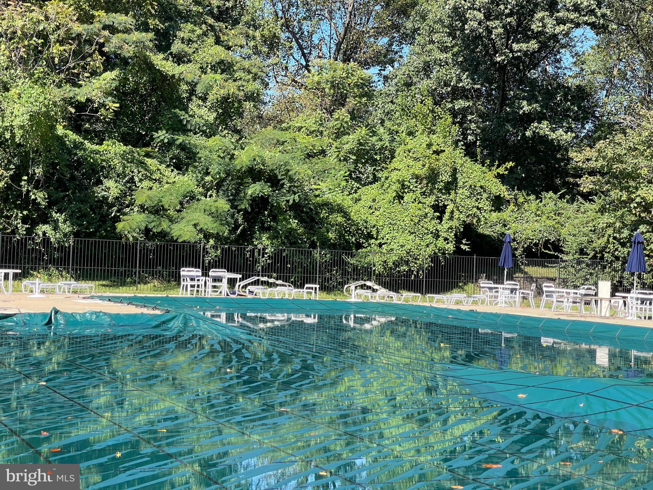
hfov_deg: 30.3
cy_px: 245
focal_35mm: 64
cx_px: 326
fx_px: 1207
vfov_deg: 22.9
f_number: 2.2
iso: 20
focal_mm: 7.5
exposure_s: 1/372
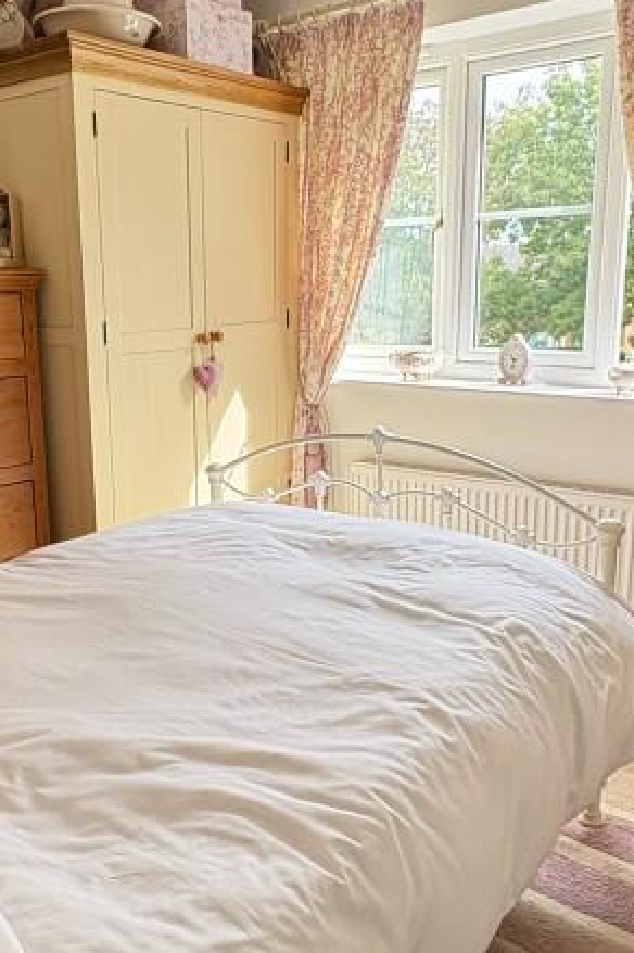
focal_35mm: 34
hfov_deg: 38.7
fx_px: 900
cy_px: 488
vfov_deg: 55.8
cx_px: 261
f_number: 2.2
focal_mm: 2.22
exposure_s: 1/99
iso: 80
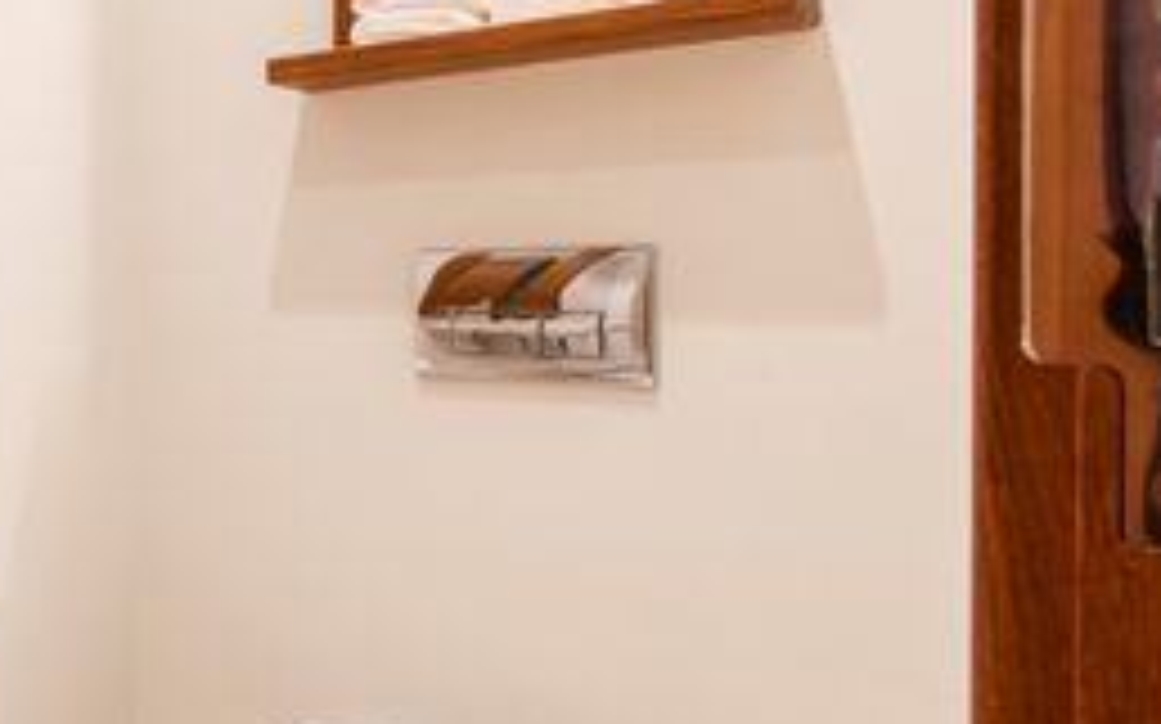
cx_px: -353
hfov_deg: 34.9
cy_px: 288
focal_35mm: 39
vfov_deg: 32.6
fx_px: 1233
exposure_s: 2
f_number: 10
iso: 50
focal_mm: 14
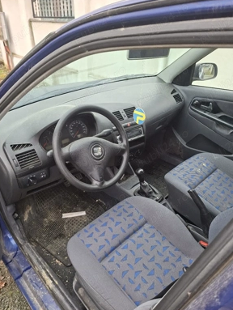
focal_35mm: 24
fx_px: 215
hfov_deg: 56.9
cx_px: 116
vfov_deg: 71.5
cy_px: 159
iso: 100
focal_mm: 5.54
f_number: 1.8
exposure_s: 1/100
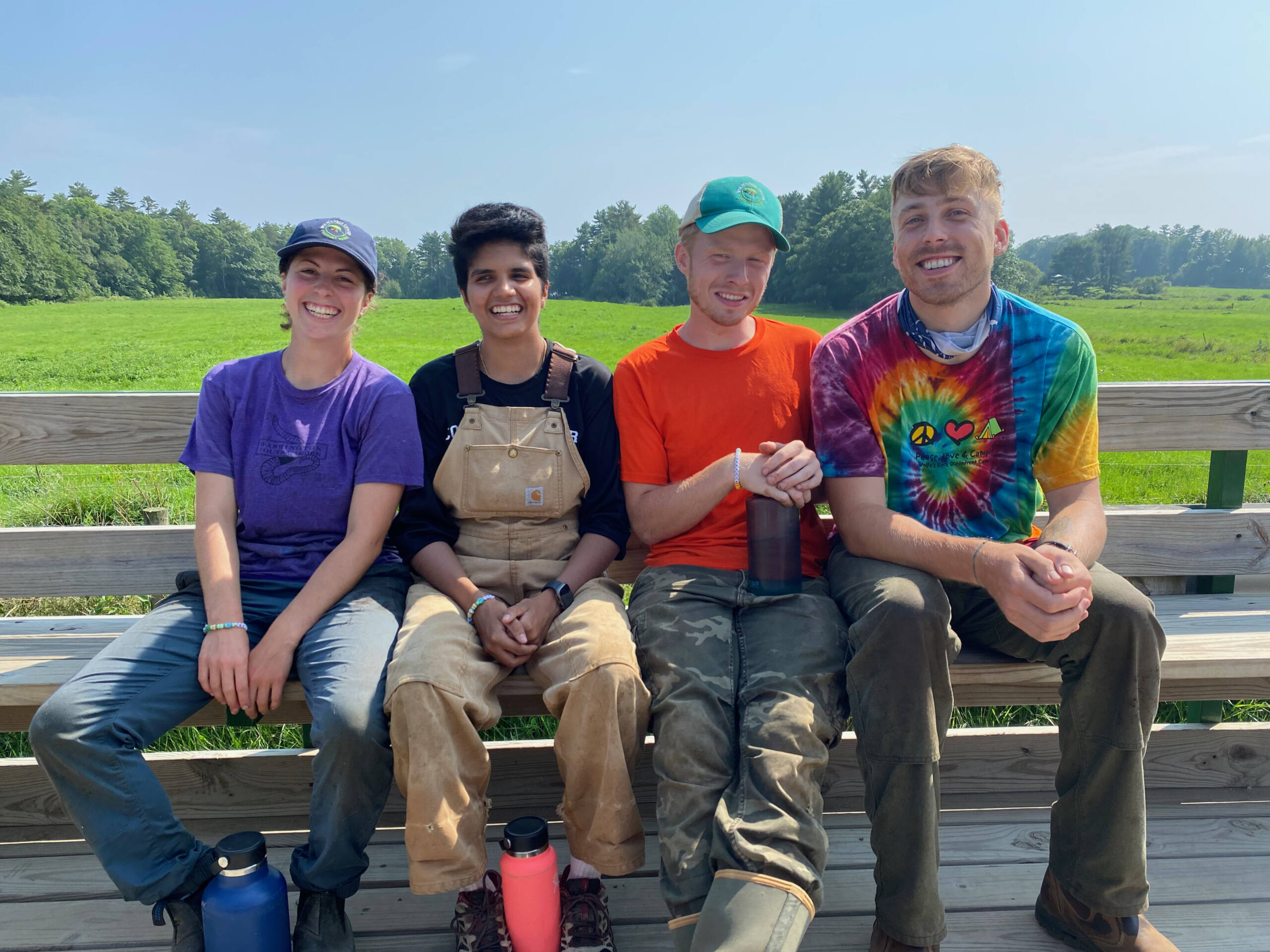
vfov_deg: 53.1
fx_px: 954
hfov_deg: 67.3
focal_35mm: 26
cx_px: 635
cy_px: 476
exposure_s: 1/1779
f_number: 1.8
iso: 32
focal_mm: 4.25
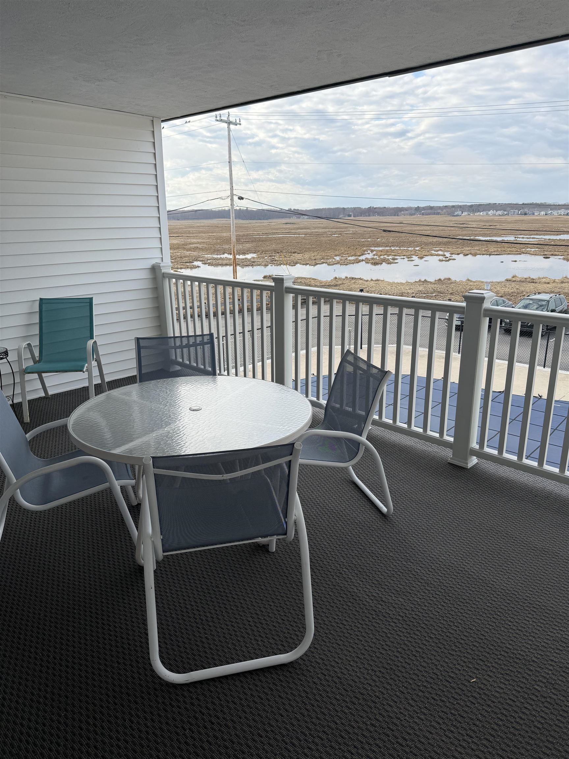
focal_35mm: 24
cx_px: 284
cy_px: 380
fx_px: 526
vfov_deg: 71.6
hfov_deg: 56.8
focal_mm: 6.76
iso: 80
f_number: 1.78
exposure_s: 1/2053
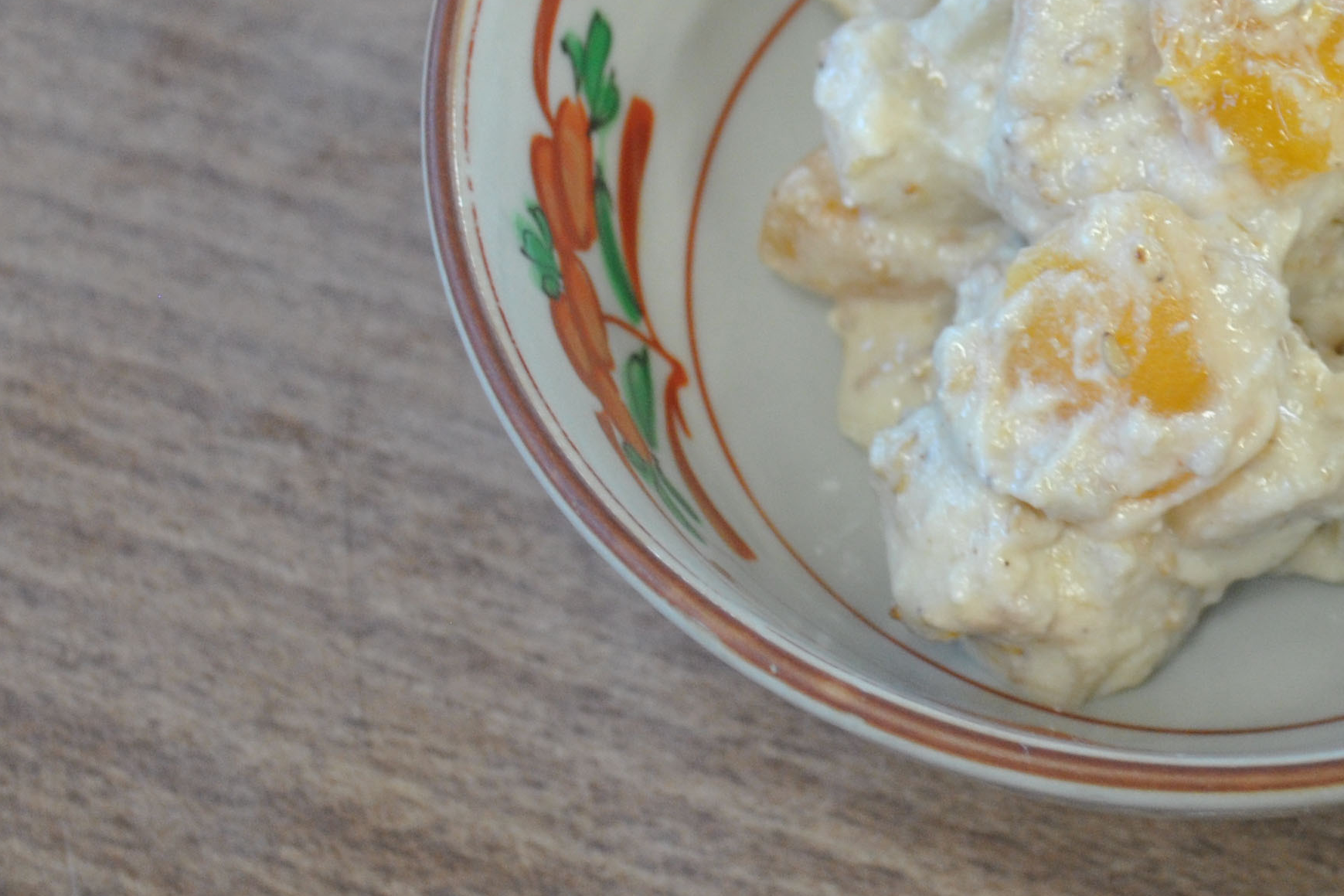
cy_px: 169
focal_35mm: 107
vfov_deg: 12.7
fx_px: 3994
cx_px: 1196
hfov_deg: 18.8
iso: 400
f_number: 4.8
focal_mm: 32
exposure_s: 1/20
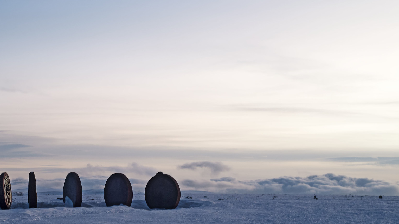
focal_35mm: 82
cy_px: 161
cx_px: 94
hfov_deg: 25.6
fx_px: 868
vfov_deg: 14.7
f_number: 4
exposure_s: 1/60
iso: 560
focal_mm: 50
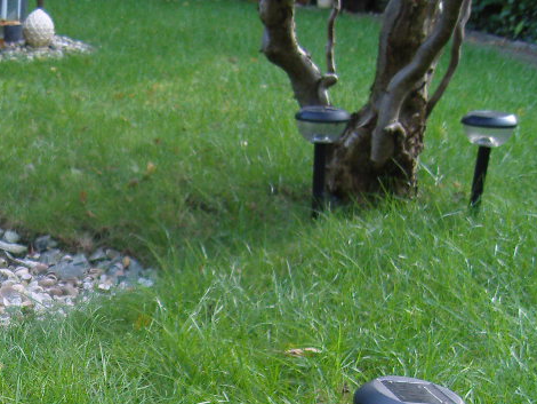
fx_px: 1149
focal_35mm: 74
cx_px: -8
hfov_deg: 25.0
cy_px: 403
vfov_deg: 19.4
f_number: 2.8
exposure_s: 1/40
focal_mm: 7.3
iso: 160
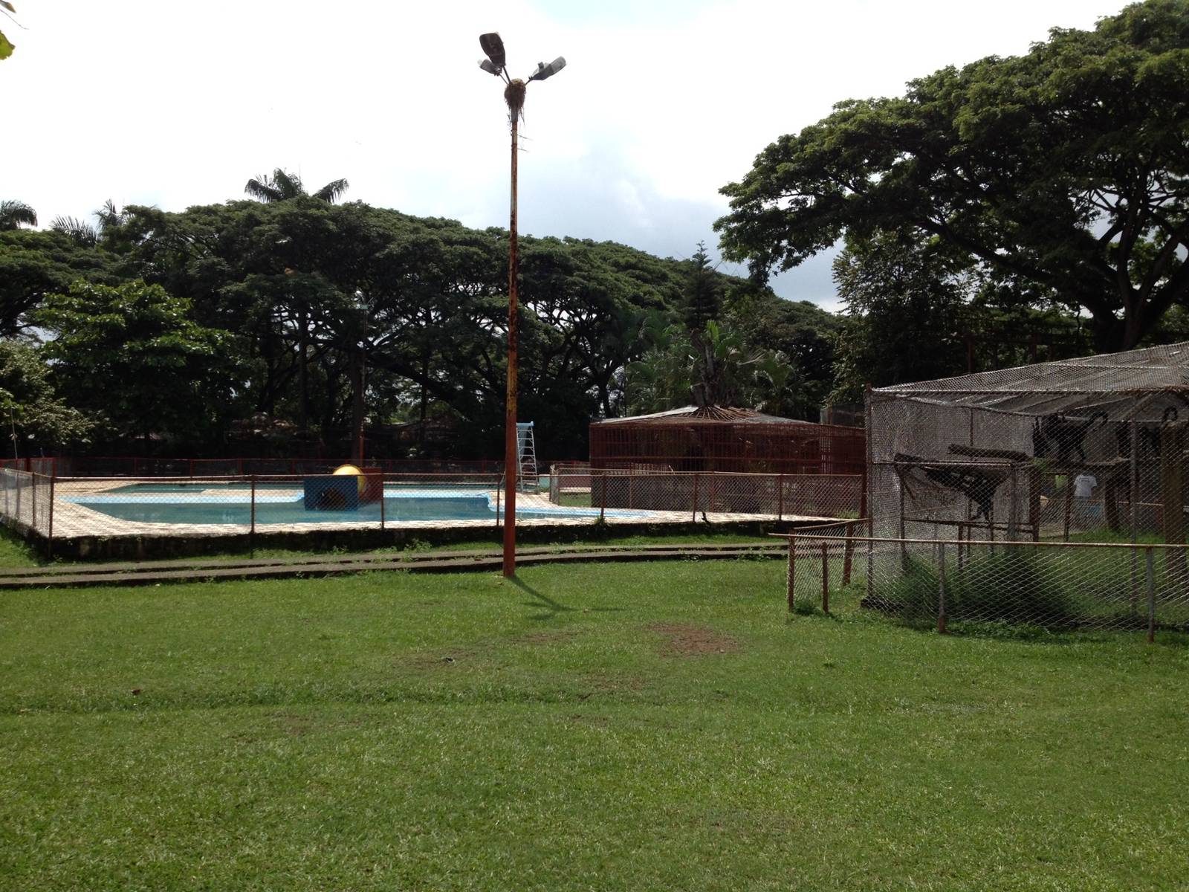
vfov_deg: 40.7
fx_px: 1202
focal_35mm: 35
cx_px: 594
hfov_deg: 52.6
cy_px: 446
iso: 50
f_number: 2.4
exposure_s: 1/2404
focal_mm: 4.28
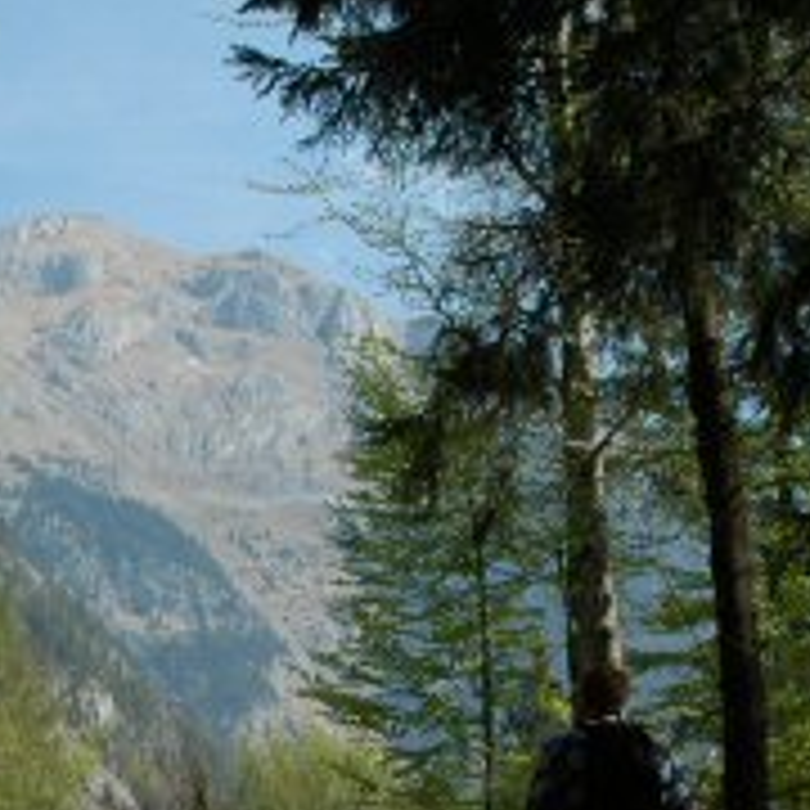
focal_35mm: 99
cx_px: 112
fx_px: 2621
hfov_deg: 17.4
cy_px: 585
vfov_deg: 17.5
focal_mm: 28
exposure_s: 1/160
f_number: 13
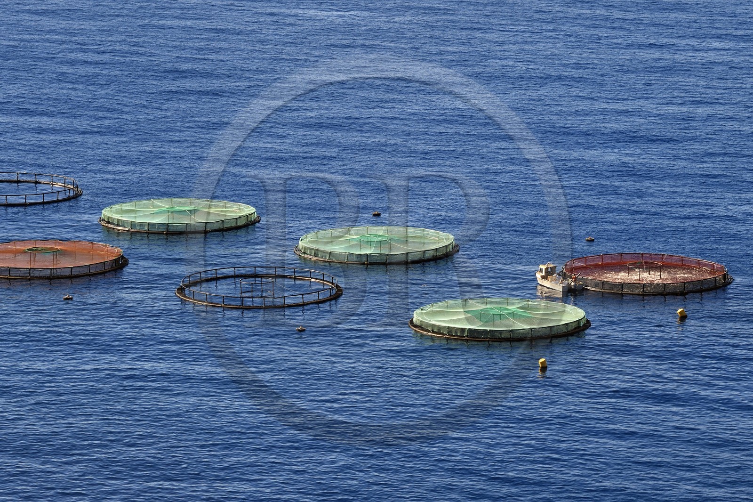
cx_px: 376
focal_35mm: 200
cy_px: 251
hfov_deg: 10.3
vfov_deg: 6.9
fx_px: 4182
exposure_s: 1/250
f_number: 13
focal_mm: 200
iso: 200
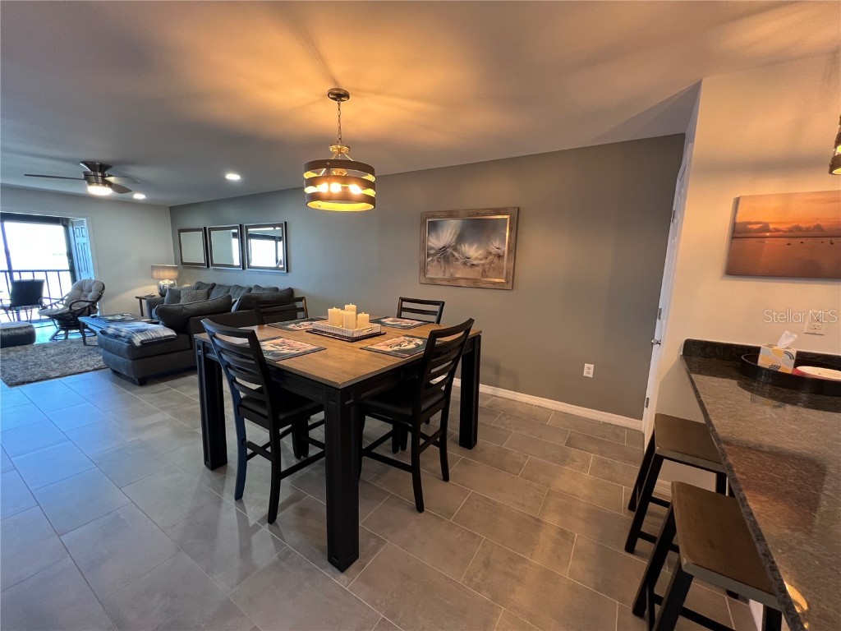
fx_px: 316
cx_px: 420
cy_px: 316
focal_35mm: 13
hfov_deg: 106.2
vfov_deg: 89.9
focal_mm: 1.57
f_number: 1.8
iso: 250
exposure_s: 1/60
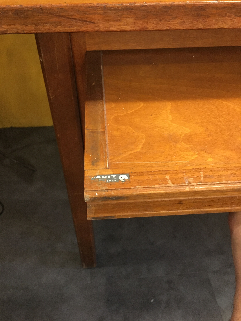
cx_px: 120
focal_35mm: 29
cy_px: 160
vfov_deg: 61.7
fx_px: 269
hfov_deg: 48.2
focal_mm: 4.15
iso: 200
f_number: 2.2
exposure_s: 1/17
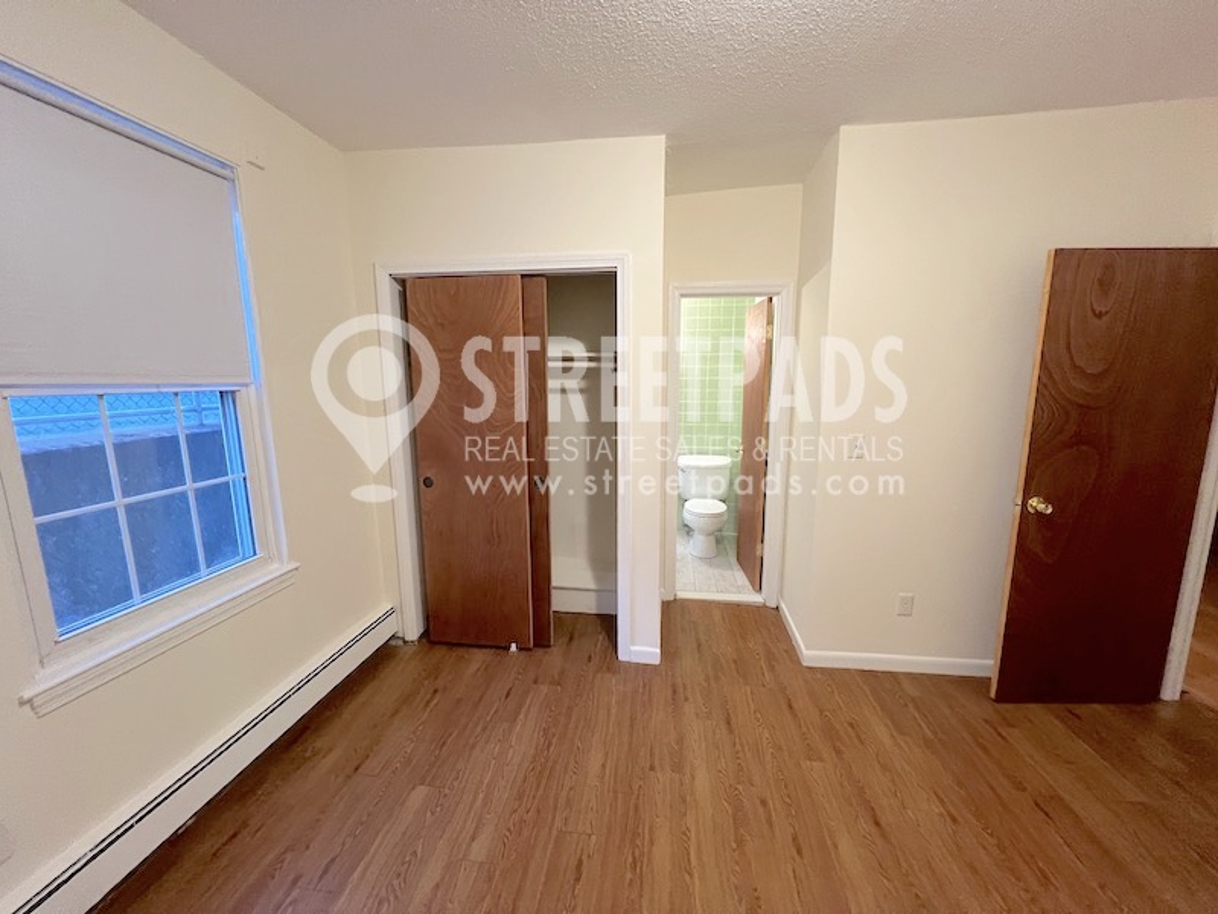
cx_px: 609
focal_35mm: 13
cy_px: 457
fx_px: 457
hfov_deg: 106.2
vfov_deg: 89.9
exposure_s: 1/60
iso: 500
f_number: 1.8
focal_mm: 1.57
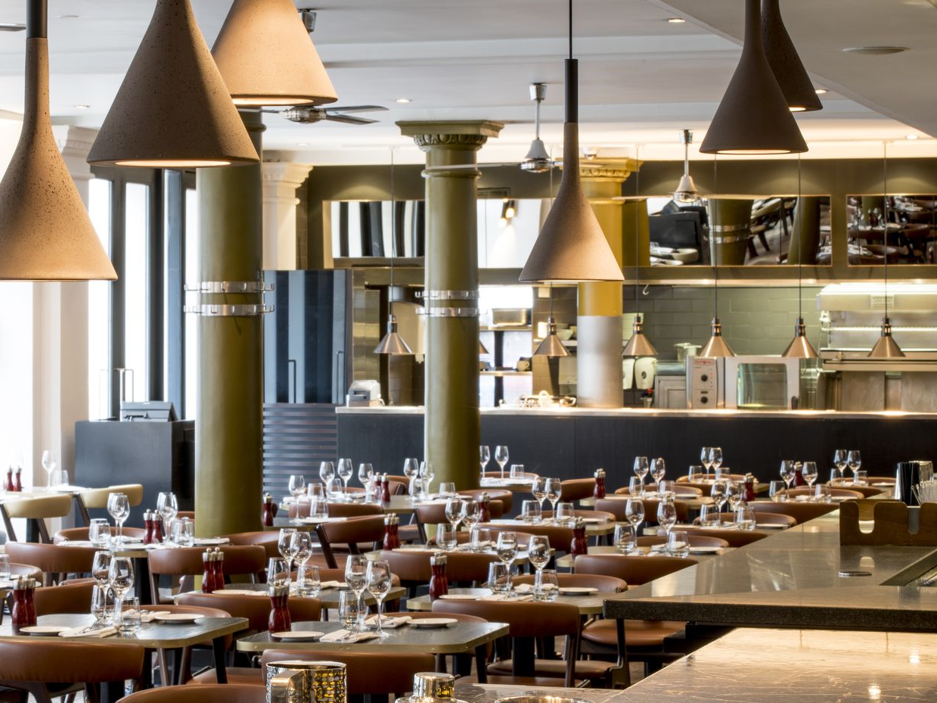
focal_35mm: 113
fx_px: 3058
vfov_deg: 13.1
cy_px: 421
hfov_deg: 17.4
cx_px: 312
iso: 100
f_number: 22
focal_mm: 90
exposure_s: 15
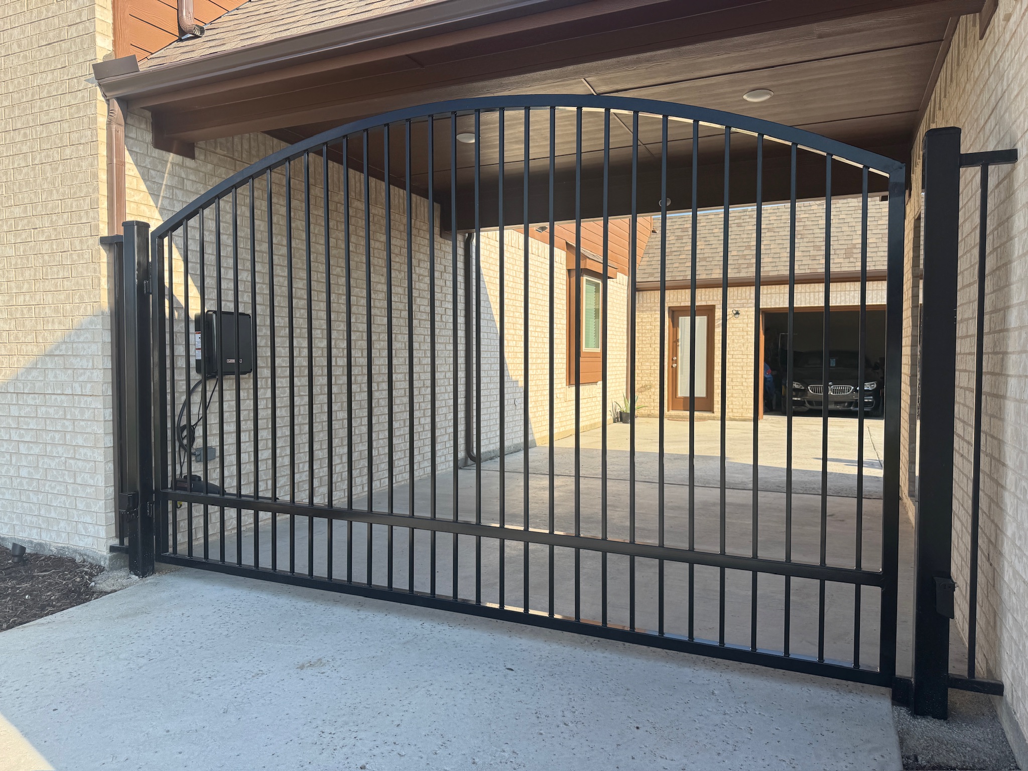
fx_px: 713
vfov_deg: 56.8
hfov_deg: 71.6
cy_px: 386
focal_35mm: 24
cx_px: 514
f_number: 1.78
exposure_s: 1/1869
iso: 80
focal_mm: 6.76
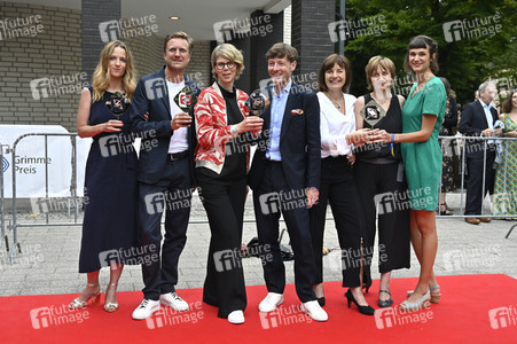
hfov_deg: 49.6
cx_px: 258
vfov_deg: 34.2
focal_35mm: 39
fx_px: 560
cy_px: 172
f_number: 5.6
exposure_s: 1/500
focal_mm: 39
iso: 2000
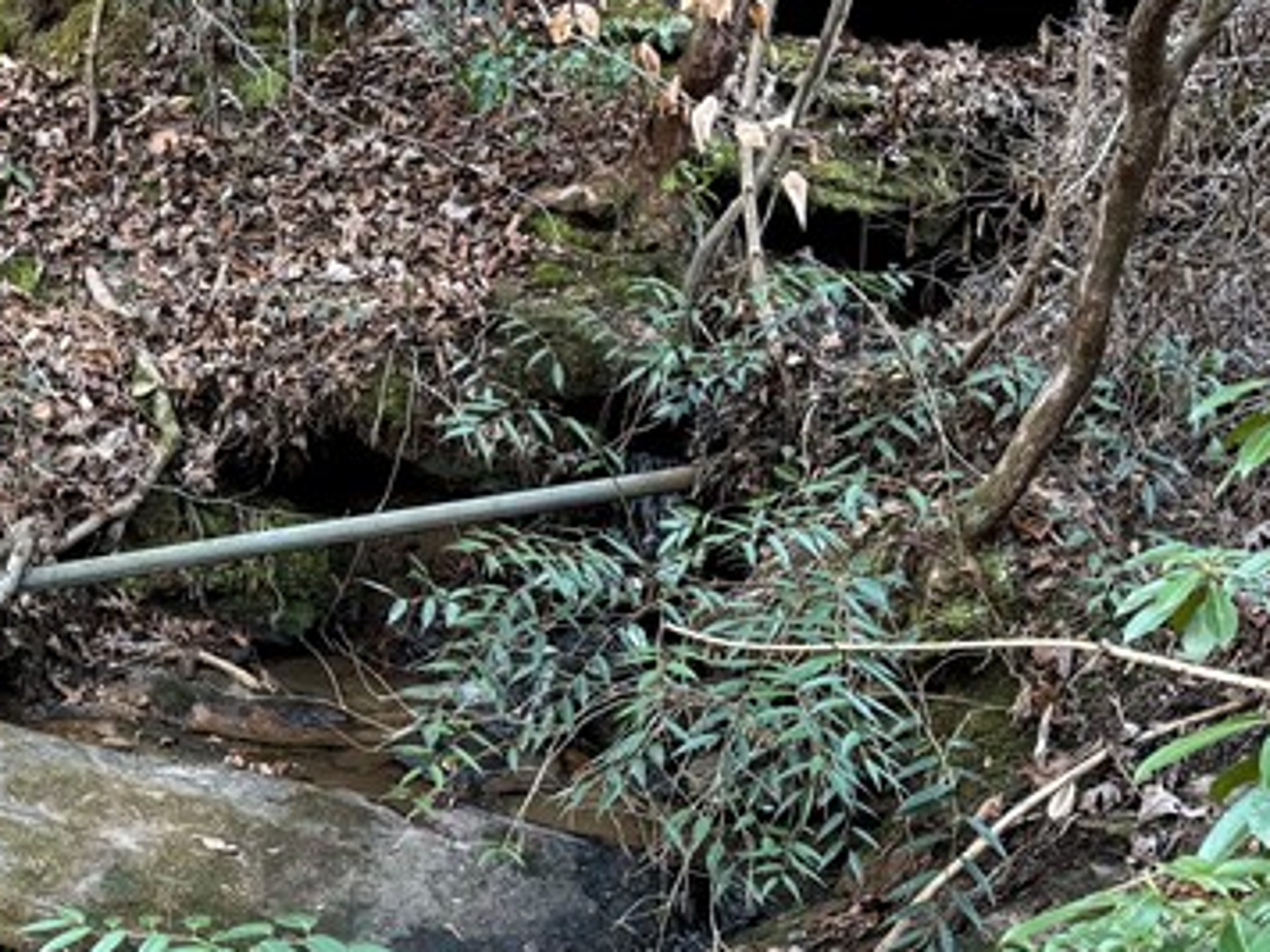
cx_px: 232
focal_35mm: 69
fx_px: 2531
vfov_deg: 21.0
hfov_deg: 27.5
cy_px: 806
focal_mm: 6.86
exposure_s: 1/60
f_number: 1.78
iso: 250
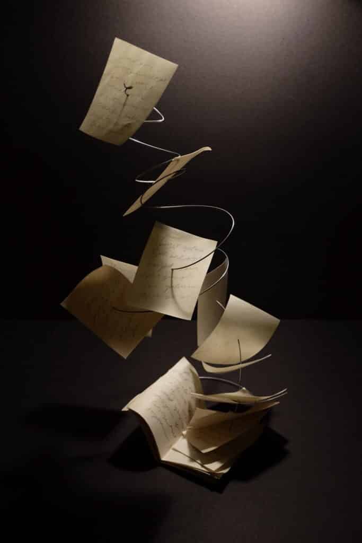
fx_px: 633
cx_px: 181
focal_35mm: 42
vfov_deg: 46.4
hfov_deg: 31.9
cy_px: 272
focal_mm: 28.2
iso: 640
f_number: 4.5
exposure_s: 1/30
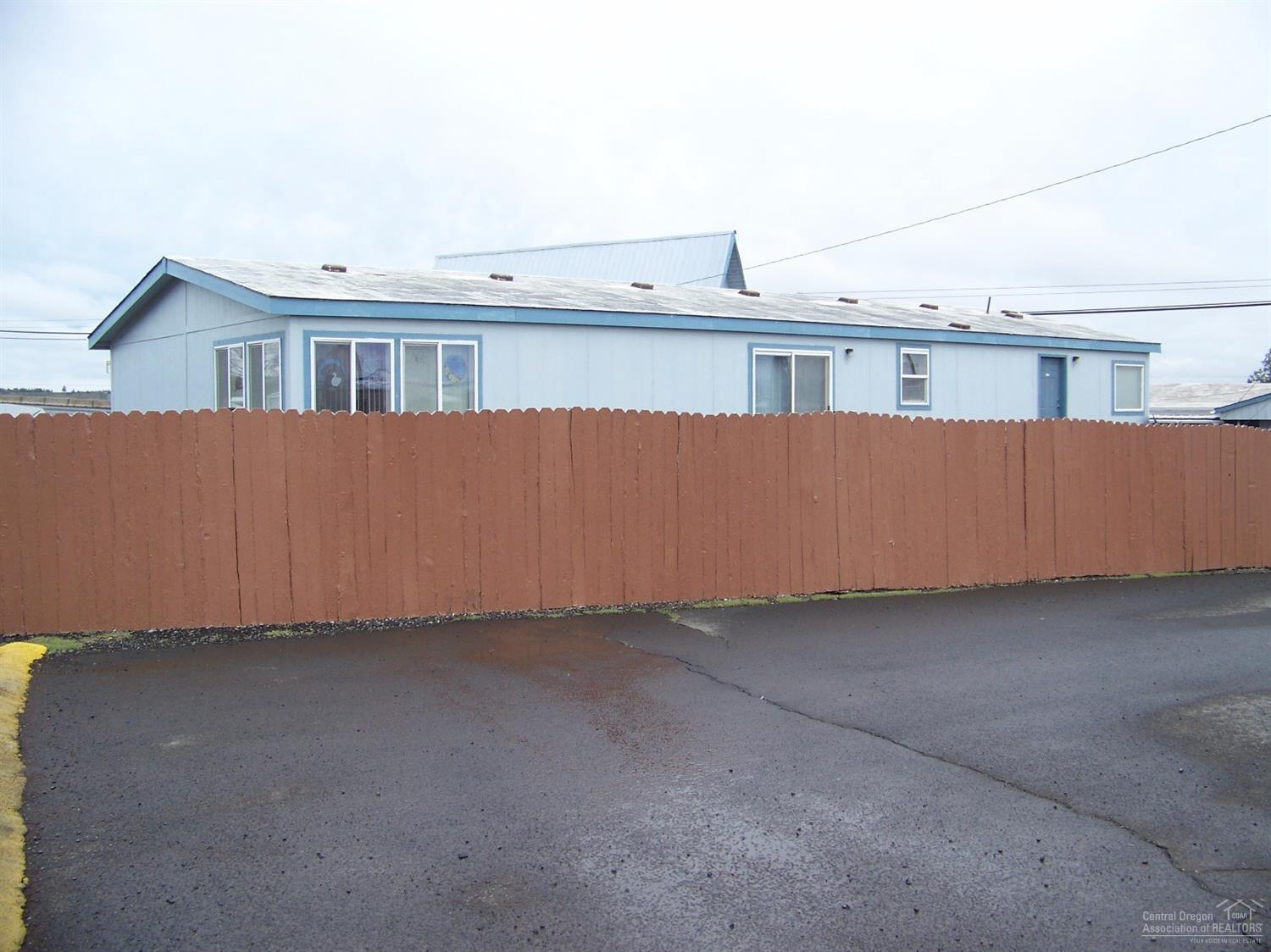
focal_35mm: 36
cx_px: 636
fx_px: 1321
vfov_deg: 39.6
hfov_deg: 51.4
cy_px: 476
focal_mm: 5.85
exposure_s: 1/500
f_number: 2.8
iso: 64
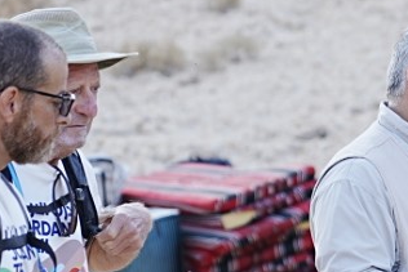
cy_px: 254
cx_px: 492
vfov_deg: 3.8
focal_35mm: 359
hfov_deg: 5.7
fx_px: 4070
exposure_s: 1/250
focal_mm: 70
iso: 100
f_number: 2.8
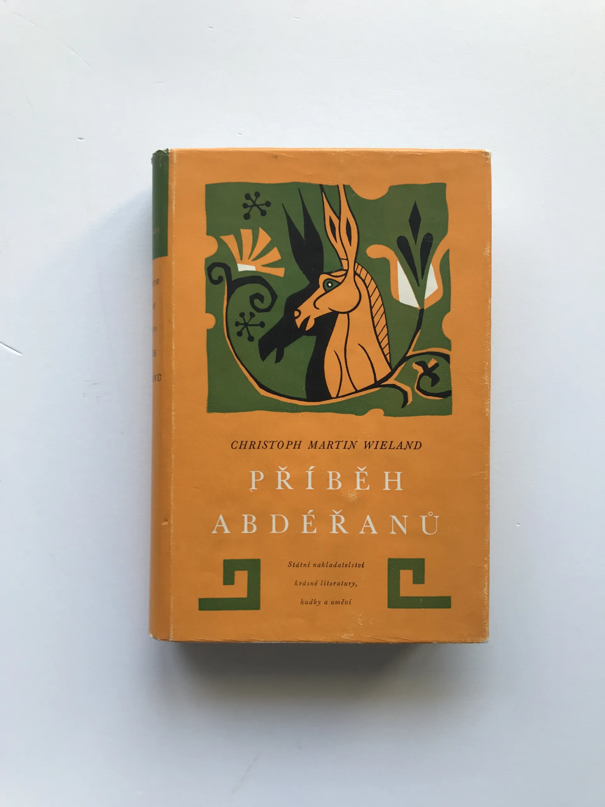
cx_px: 302
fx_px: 652
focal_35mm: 28
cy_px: 404
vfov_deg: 63.4
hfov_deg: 49.7
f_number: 1.8
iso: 25
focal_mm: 3.99
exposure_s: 1/50
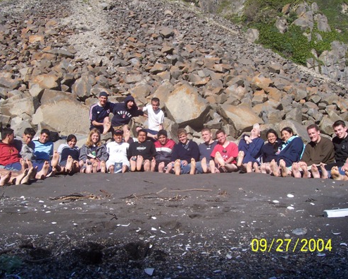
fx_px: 402
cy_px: 139
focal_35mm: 39
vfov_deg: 38.2
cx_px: 167
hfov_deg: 46.8
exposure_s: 1/500
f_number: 5.6
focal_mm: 5.6
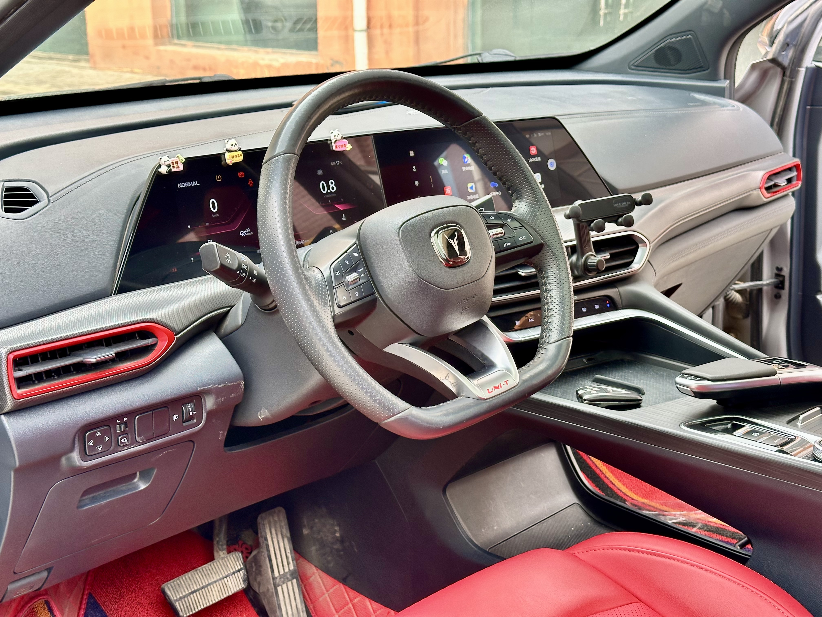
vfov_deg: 30.3
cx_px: 411
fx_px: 1140
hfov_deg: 39.7
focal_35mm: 48
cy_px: 308
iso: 80
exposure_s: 1/147
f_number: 1.78
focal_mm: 6.86
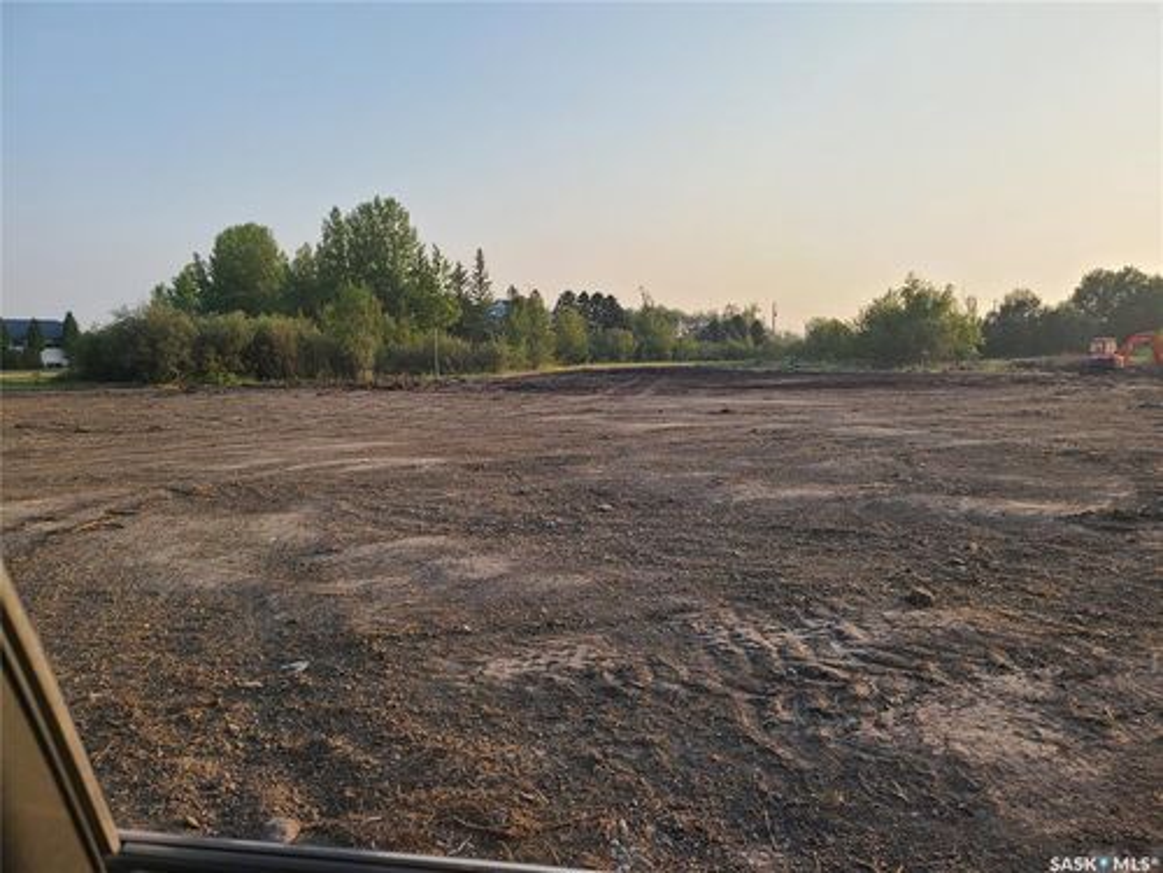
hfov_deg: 67.3
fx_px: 874
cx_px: 582
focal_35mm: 26
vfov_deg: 53.1
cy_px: 436
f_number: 1.8
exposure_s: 1/984
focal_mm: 5.4
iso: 40
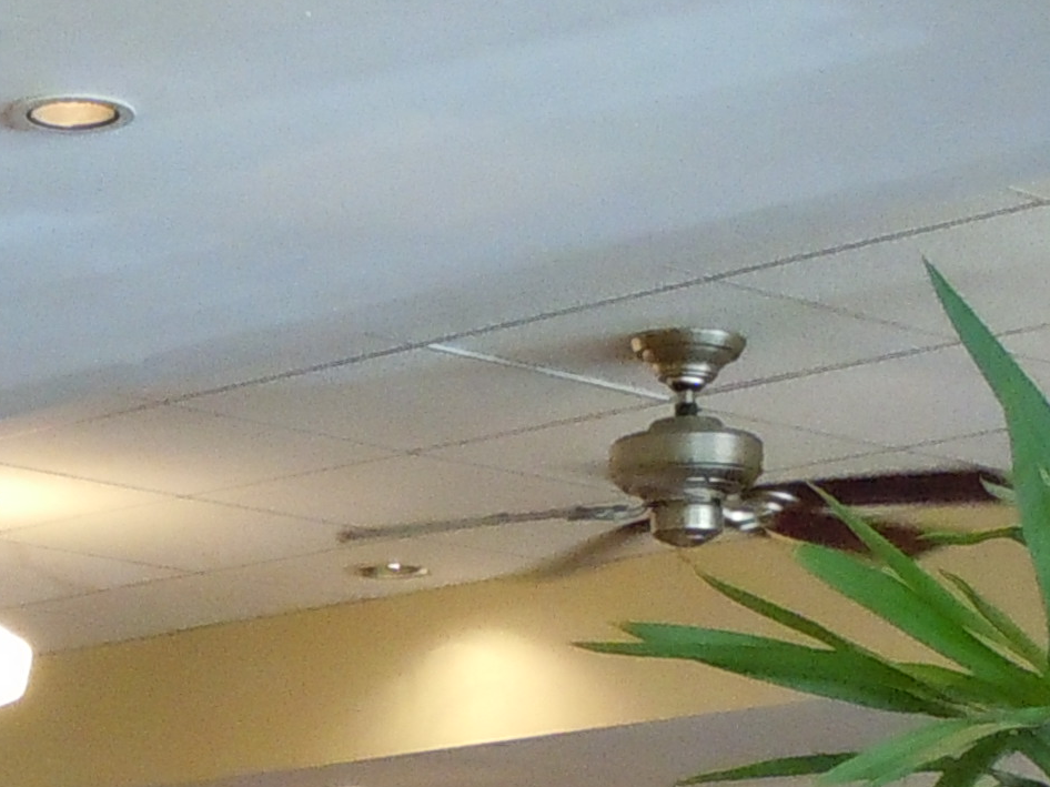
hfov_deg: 14.1
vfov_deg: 10.3
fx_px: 4155
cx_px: -104
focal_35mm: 137
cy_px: 1358
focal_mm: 5.4
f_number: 3.5
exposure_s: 1/30
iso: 800
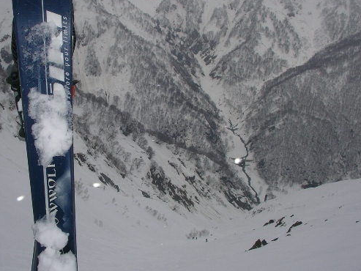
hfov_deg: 39.6
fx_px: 501
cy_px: 102
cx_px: 163
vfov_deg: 30.2
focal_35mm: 48
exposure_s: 1/1000
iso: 50
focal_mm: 5.7
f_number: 6.9
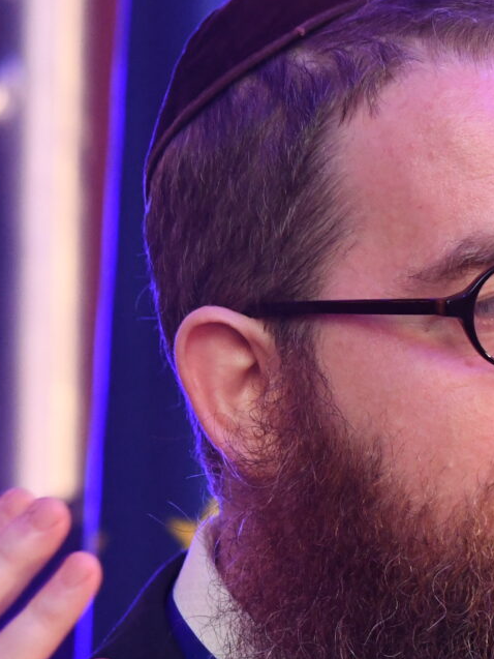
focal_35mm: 811
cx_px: 645
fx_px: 15426
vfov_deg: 2.4
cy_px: 633
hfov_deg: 1.8
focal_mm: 210
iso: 3200
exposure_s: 1/160
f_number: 5.6
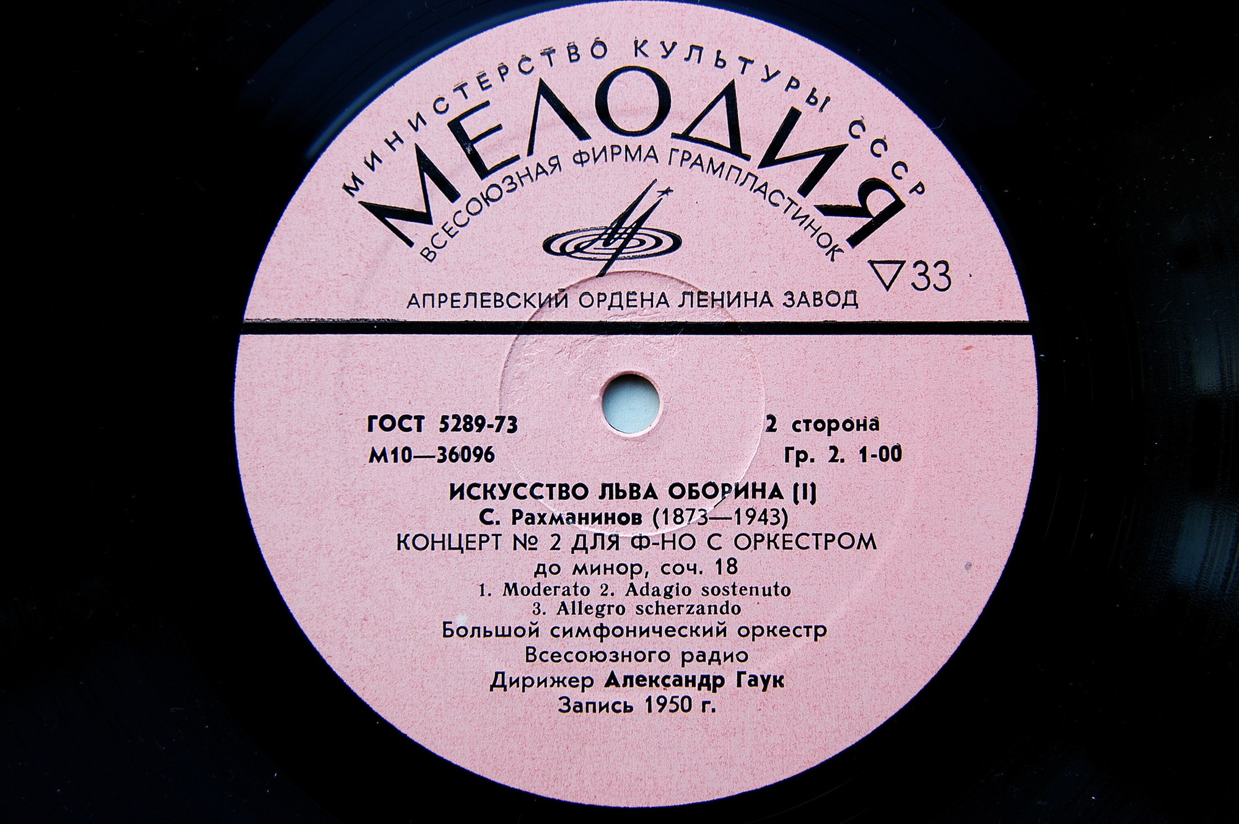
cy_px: 412
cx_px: 620
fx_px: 1805
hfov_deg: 37.9
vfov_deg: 25.7
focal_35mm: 52
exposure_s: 1/125
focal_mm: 35
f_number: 5.6
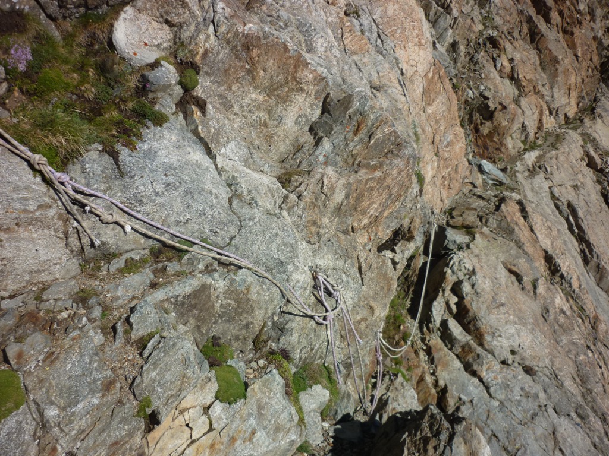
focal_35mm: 33
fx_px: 581
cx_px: 304
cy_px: 228
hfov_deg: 55.4
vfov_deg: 42.9
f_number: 8
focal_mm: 5.5
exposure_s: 1/320
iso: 80
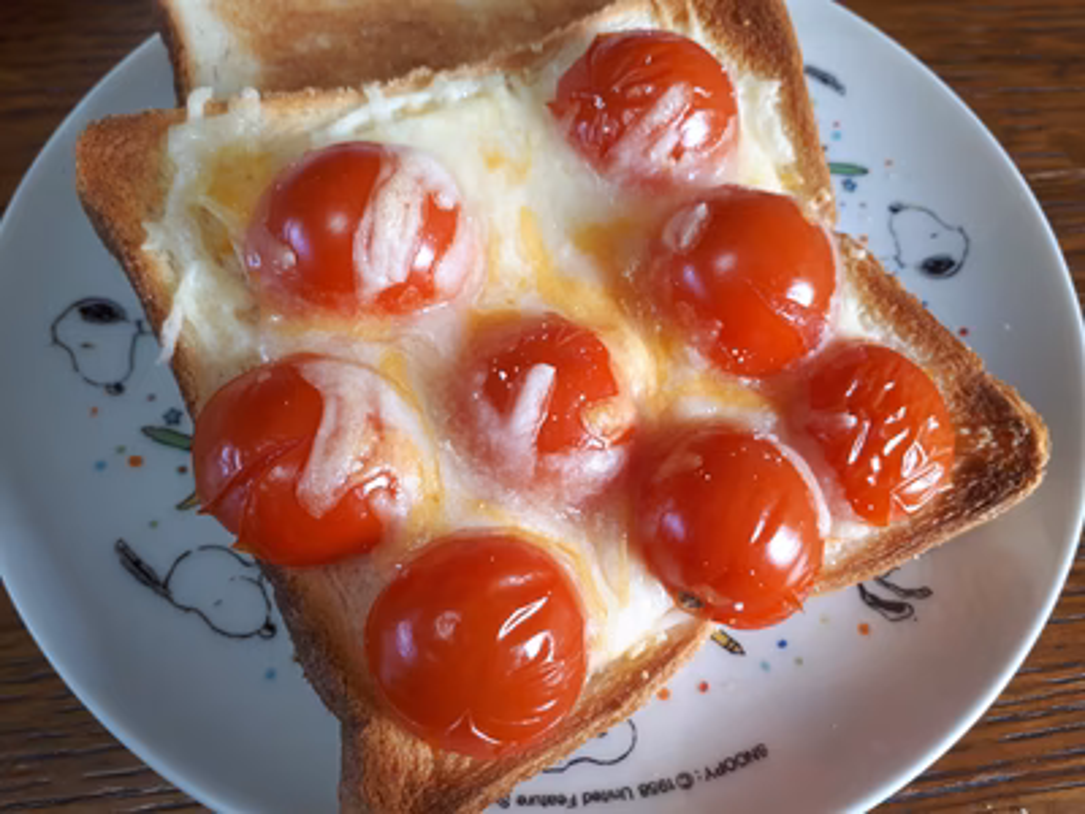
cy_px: 407
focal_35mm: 27
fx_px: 846
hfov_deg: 65.3
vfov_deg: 51.4
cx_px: 542
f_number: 1.9
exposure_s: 1/33
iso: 40
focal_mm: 3.6
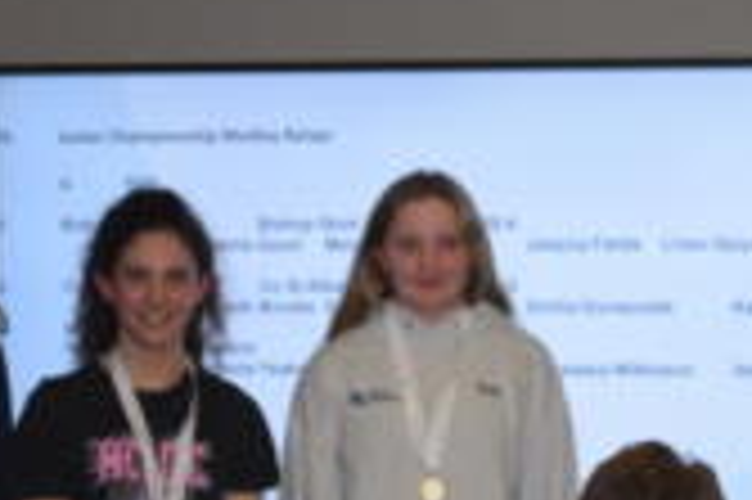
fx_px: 5165
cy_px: 214
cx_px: 680
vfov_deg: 5.5
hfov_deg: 8.3
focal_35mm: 248
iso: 1400
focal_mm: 55
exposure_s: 1/60
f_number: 5.6
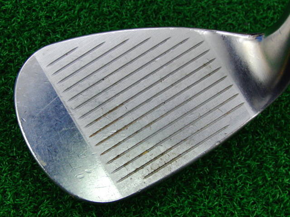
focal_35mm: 43
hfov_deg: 43.9
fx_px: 360
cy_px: 108
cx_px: 145
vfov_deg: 33.6
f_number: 3.7
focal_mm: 7.54
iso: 400
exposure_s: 1/60
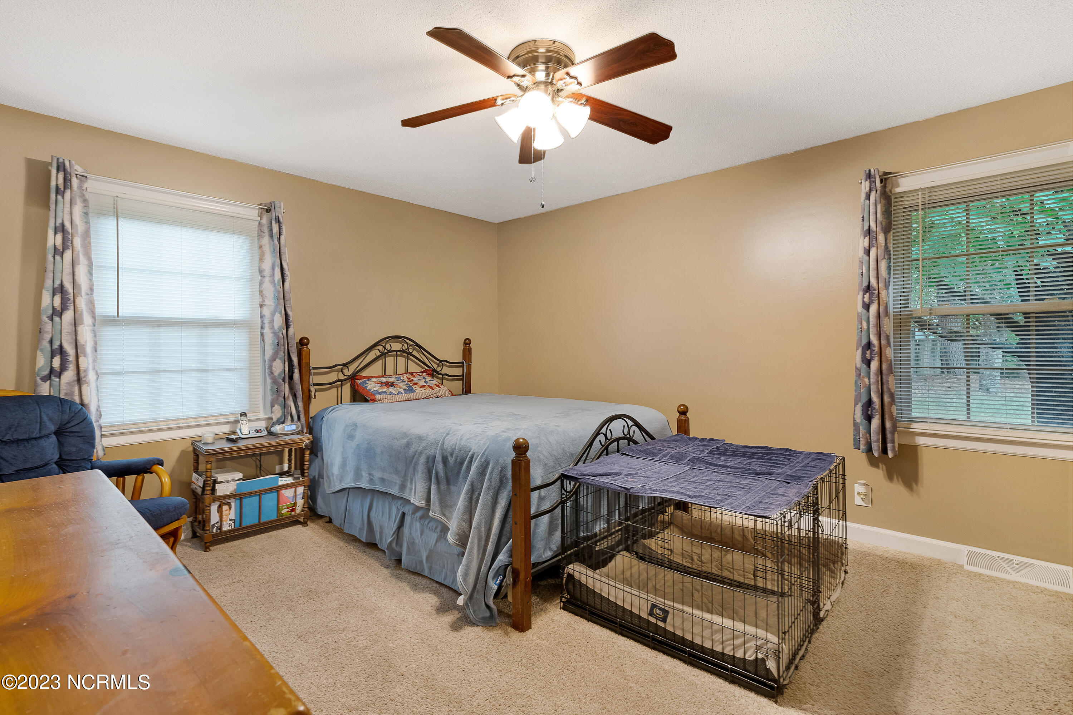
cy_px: 358
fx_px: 477
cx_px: 536
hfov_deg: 96.7
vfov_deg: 73.7
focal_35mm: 16
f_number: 7.1
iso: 1000
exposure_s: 1/1.67
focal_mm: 16
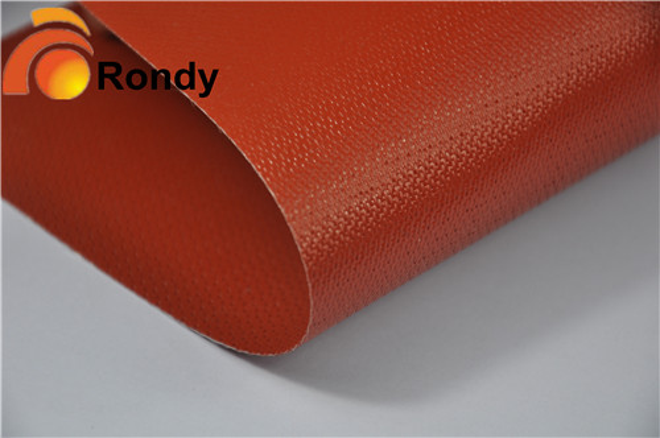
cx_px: 330
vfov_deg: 8.7
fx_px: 2884
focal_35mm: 158
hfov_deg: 13.1
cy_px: 219
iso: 250
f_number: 6.3
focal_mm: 105
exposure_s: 1/160
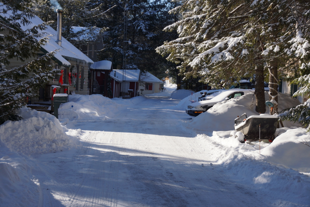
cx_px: 155
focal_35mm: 75
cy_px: 104
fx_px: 646
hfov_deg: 27.0
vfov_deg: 18.2
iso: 100
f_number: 6.3
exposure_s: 1/125
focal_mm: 50
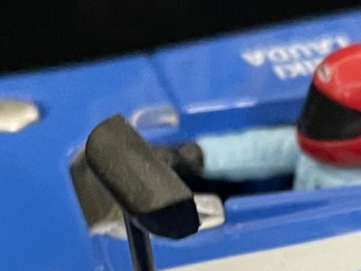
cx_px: 349
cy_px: 453
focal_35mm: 143
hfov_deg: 13.6
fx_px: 1492
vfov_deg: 9.9
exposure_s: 1/30
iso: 500
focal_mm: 4.2
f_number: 1.6
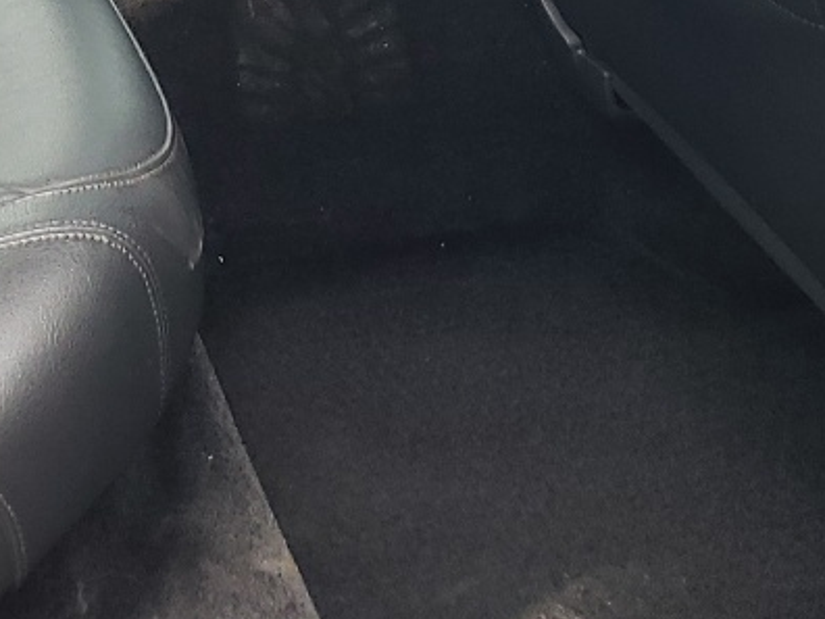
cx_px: -6
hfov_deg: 18.2
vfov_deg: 13.5
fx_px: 2502
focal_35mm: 105
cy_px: -242
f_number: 1.5
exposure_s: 1/120
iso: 75
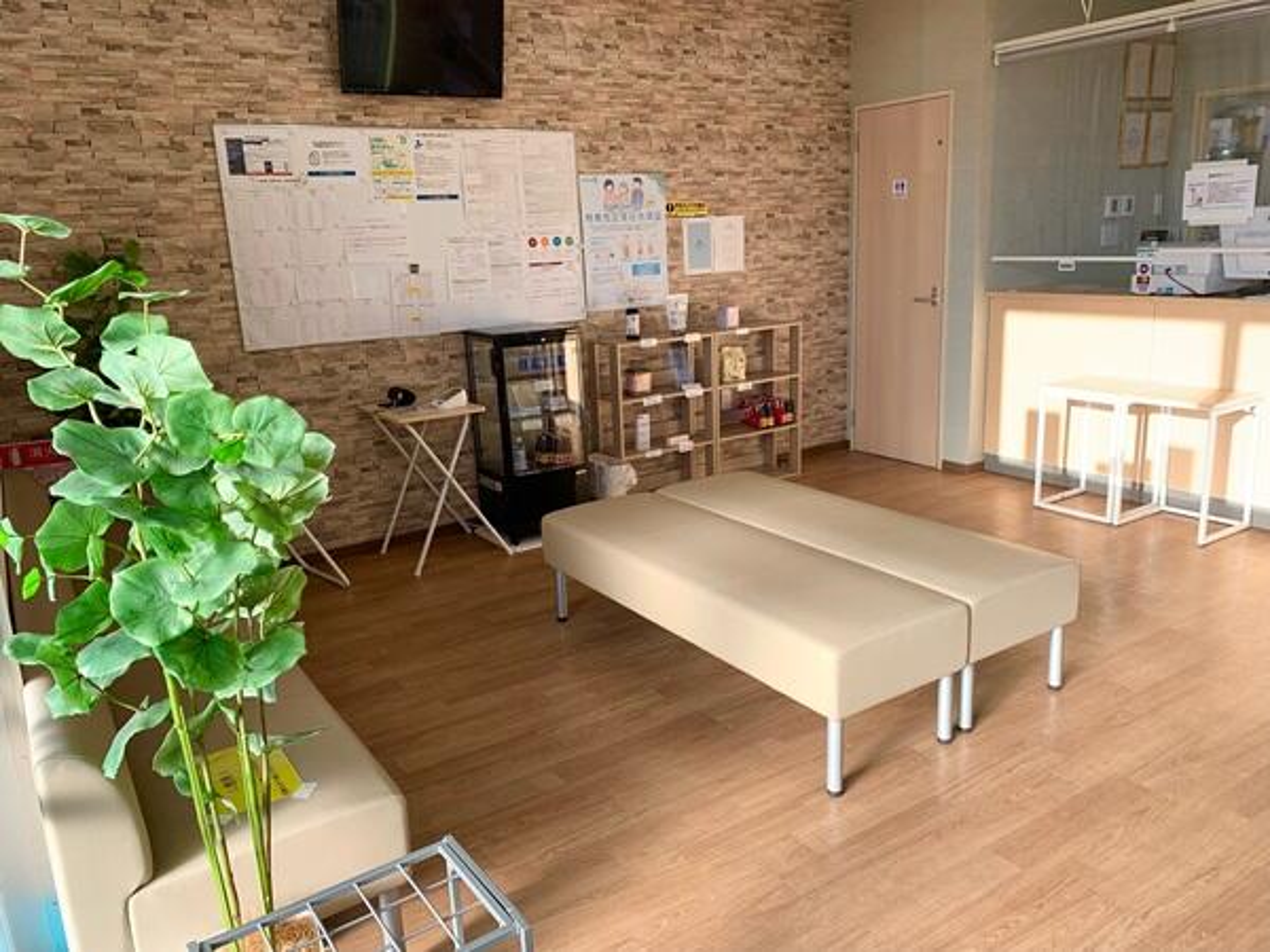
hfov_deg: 67.3
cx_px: 635
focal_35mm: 26
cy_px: 476
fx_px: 954
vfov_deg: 53.1
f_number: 1.8
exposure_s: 1/340
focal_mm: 4.25
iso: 25
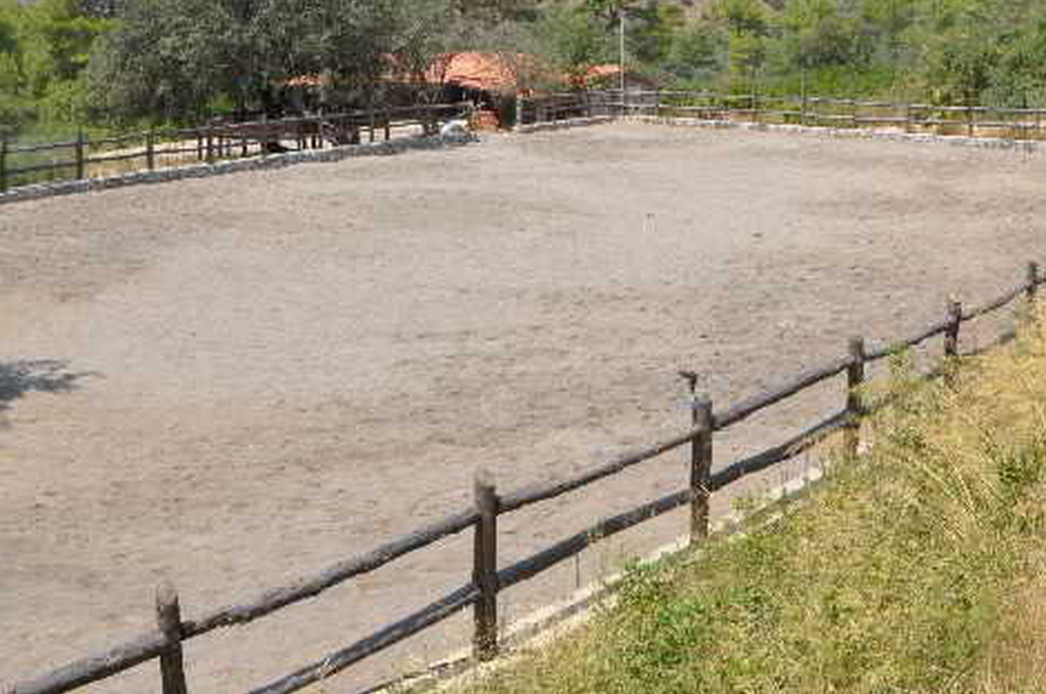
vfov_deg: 28.5
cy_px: 128
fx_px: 1335
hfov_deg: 42.8
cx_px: 552
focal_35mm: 46
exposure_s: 1/200
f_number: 14
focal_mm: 18
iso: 200
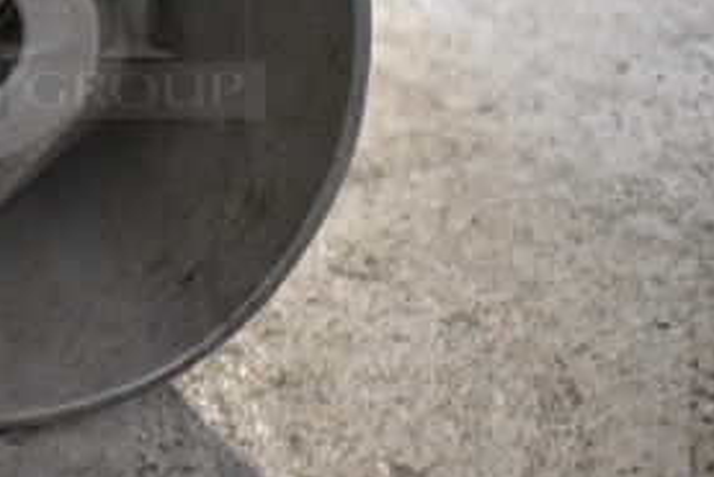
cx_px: -21
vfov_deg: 19.9
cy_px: -18
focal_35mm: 66
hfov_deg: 28.4
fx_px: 1310
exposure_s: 1/125
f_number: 3.5
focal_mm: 20
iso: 4500
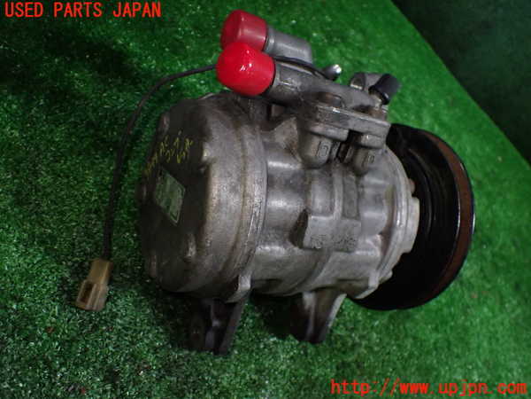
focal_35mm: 30
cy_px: 200
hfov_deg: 60.0
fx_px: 460
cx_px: 266
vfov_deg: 46.8
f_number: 2.3
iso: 640
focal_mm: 5.4
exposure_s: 1/125
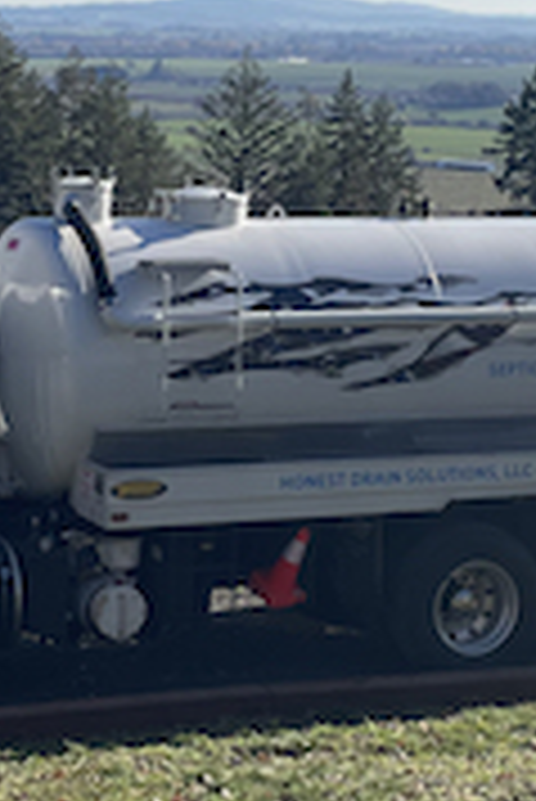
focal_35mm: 97
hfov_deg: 14.1
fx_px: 2162
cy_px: 324
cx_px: 149
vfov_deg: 21.0
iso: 32
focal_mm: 4.2
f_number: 1.6
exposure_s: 1/3610
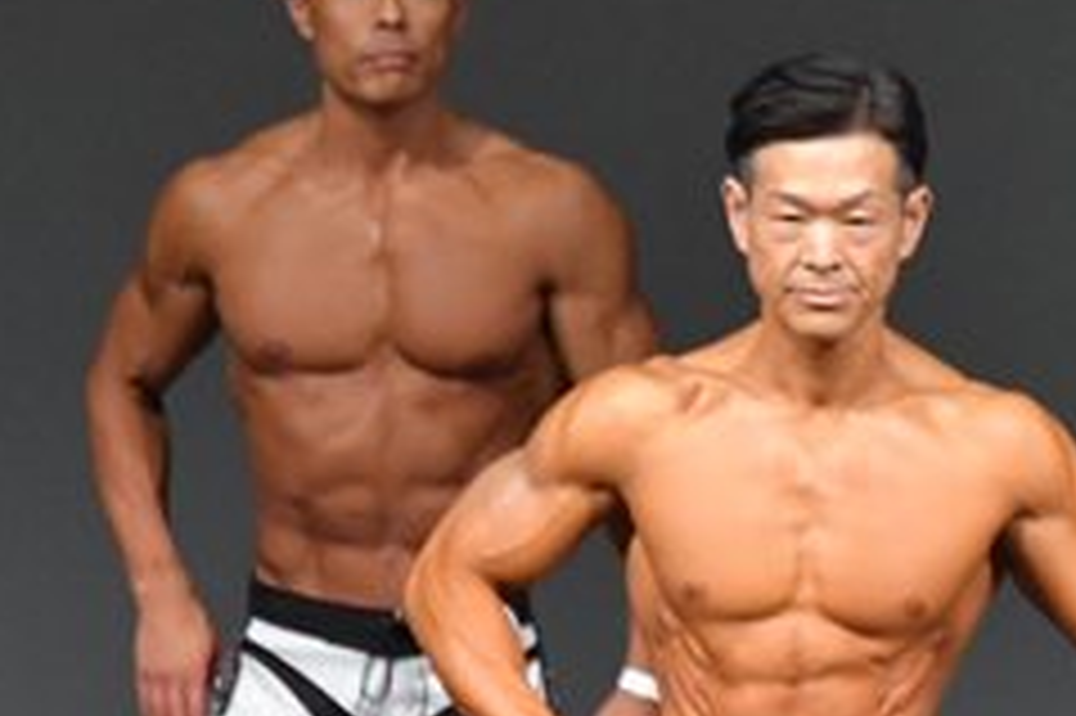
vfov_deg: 1.3
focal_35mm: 1022
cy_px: 1022
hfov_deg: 2.0
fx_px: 30524
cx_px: 1533
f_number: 5.6
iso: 5000
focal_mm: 210
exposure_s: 1/400
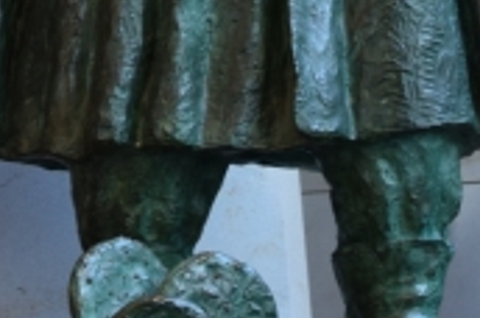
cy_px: -432
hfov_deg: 10.9
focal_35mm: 188
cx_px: 103
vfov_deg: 6.9
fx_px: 2502
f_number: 4.5
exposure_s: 1/80
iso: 400
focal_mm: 21
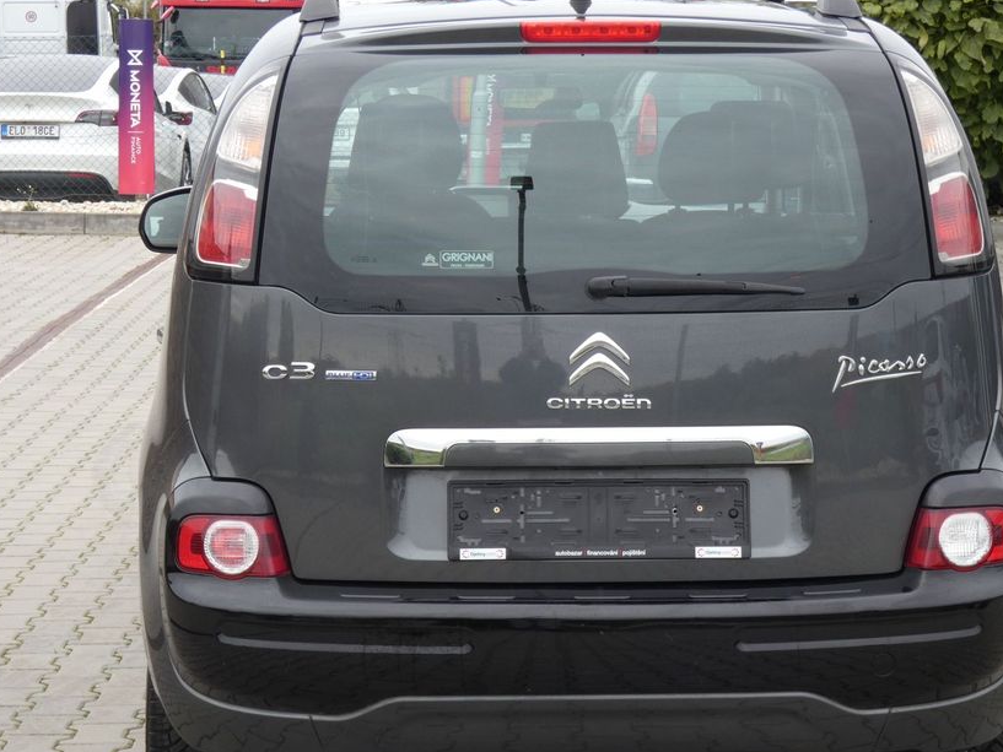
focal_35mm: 99
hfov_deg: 19.8
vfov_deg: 14.9
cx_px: 535
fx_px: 2869
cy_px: 410
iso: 100
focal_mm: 14.1
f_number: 5.6
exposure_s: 1/80
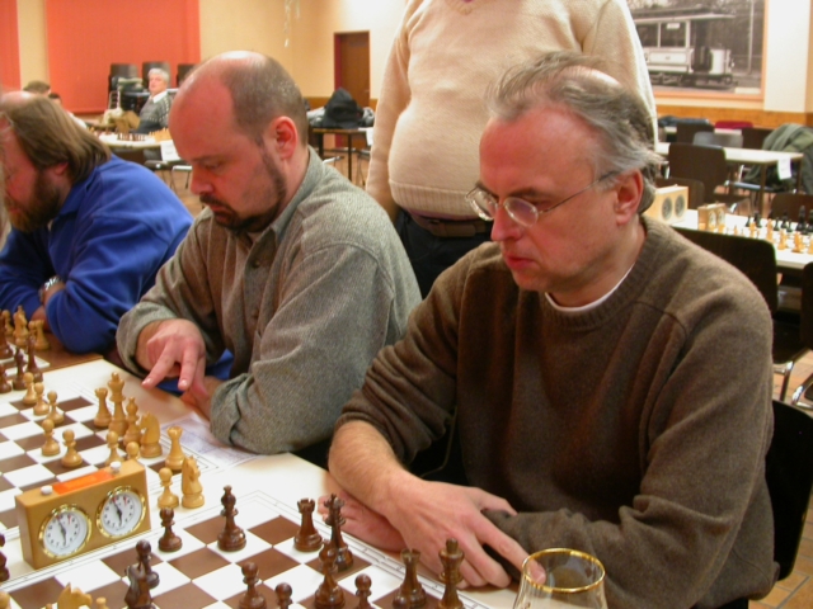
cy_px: 304
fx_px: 892
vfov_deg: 37.7
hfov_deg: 49.0
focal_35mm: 38
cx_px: 406
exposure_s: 1/6.2
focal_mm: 7.85
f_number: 2.6
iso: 100
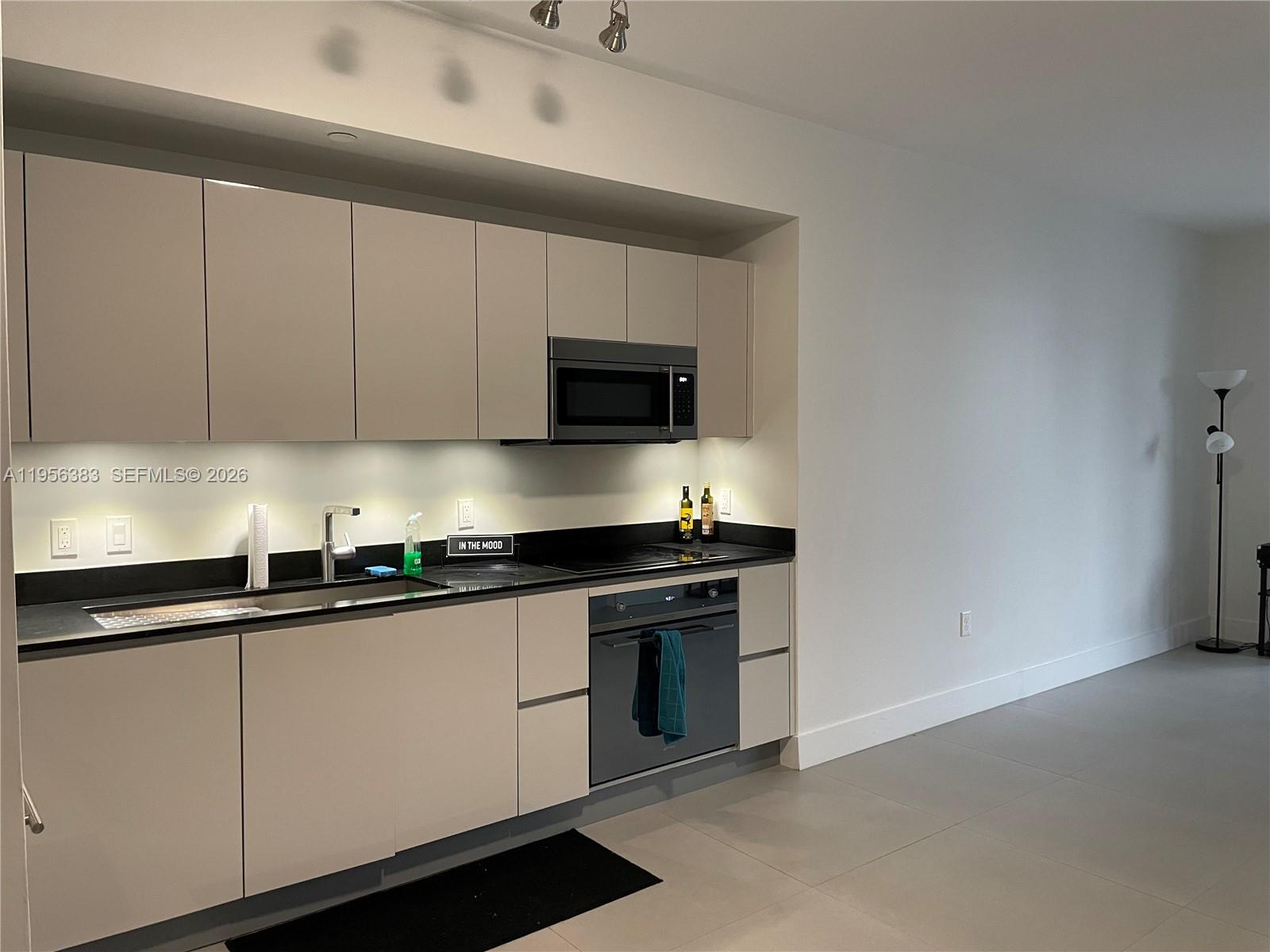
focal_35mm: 26
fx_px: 954
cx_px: 635
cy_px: 476
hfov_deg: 67.3
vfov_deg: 53.1
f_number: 1.6
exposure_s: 1/60
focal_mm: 4.2
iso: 200
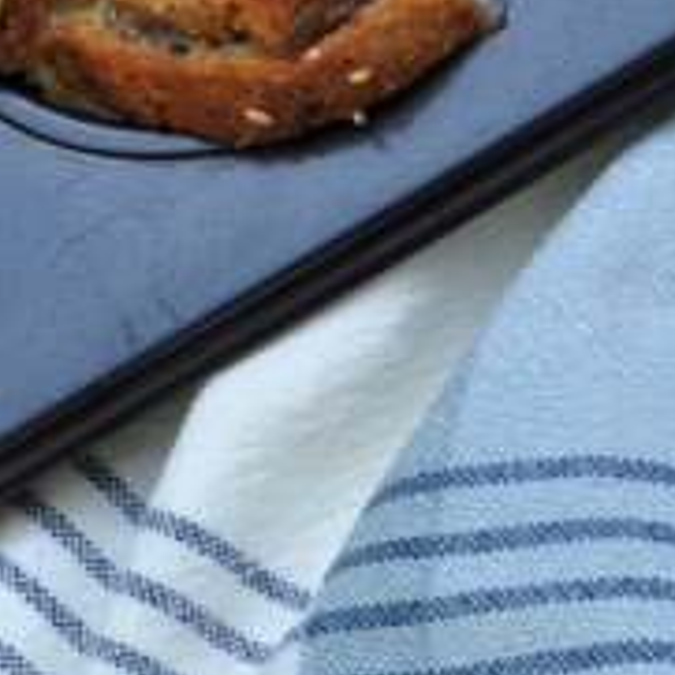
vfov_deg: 7.2
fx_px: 5383
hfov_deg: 6.9
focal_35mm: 244
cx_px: 1473
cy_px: 73
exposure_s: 1/60
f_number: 8
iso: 280
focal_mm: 28
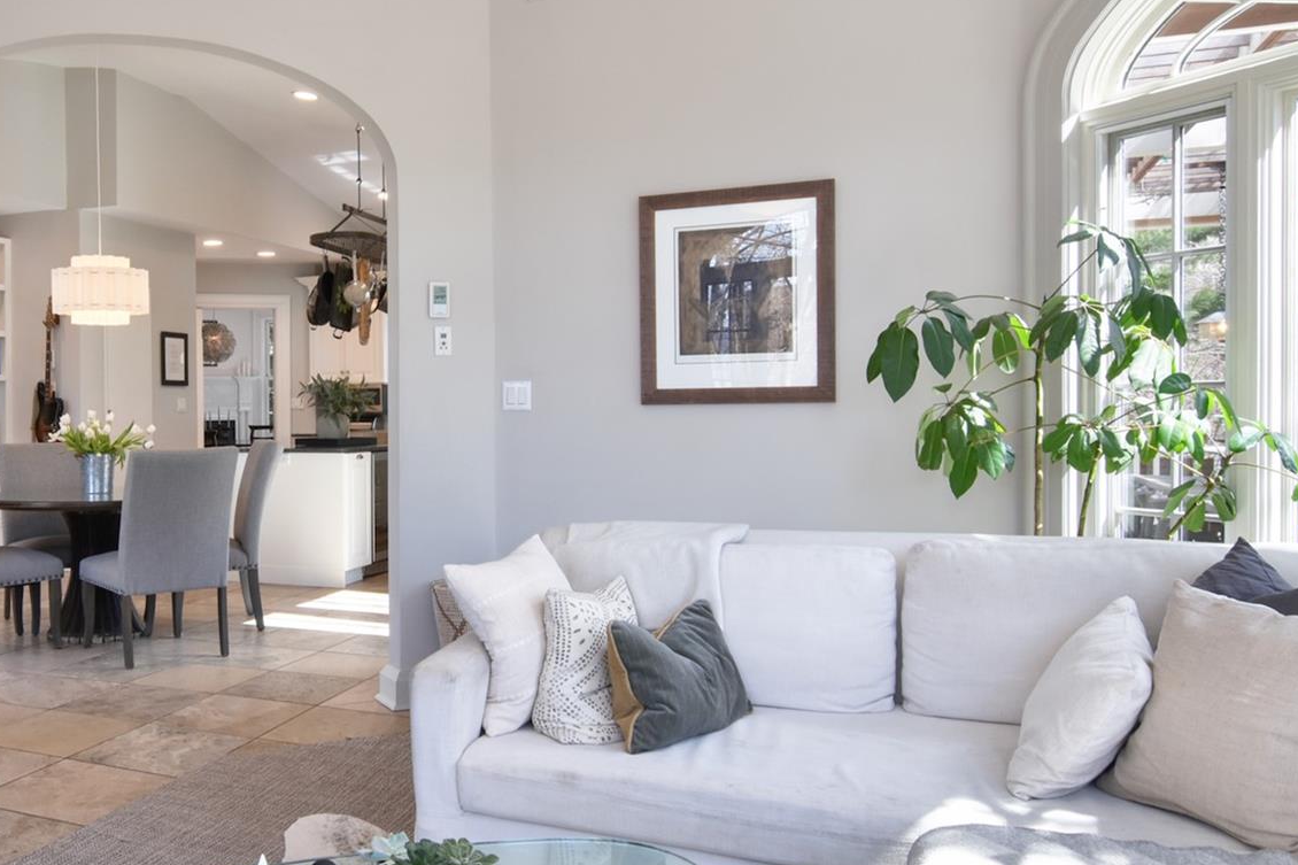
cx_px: 335
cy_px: 408
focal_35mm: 30
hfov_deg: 59.0
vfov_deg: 43.7
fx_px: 1078
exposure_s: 1/30
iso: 640
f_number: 11
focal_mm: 11
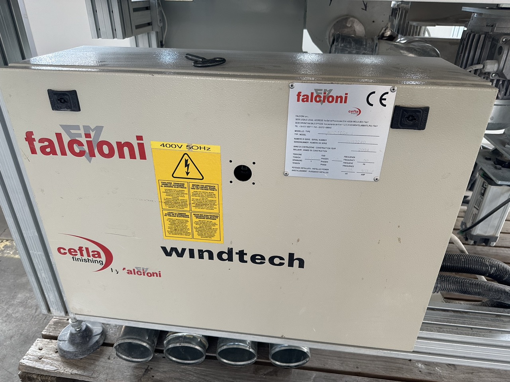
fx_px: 354
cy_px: 191
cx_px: 255
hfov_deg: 71.6
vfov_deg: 56.8
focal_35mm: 24
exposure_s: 1/97
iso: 250
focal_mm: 6.86
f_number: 1.78
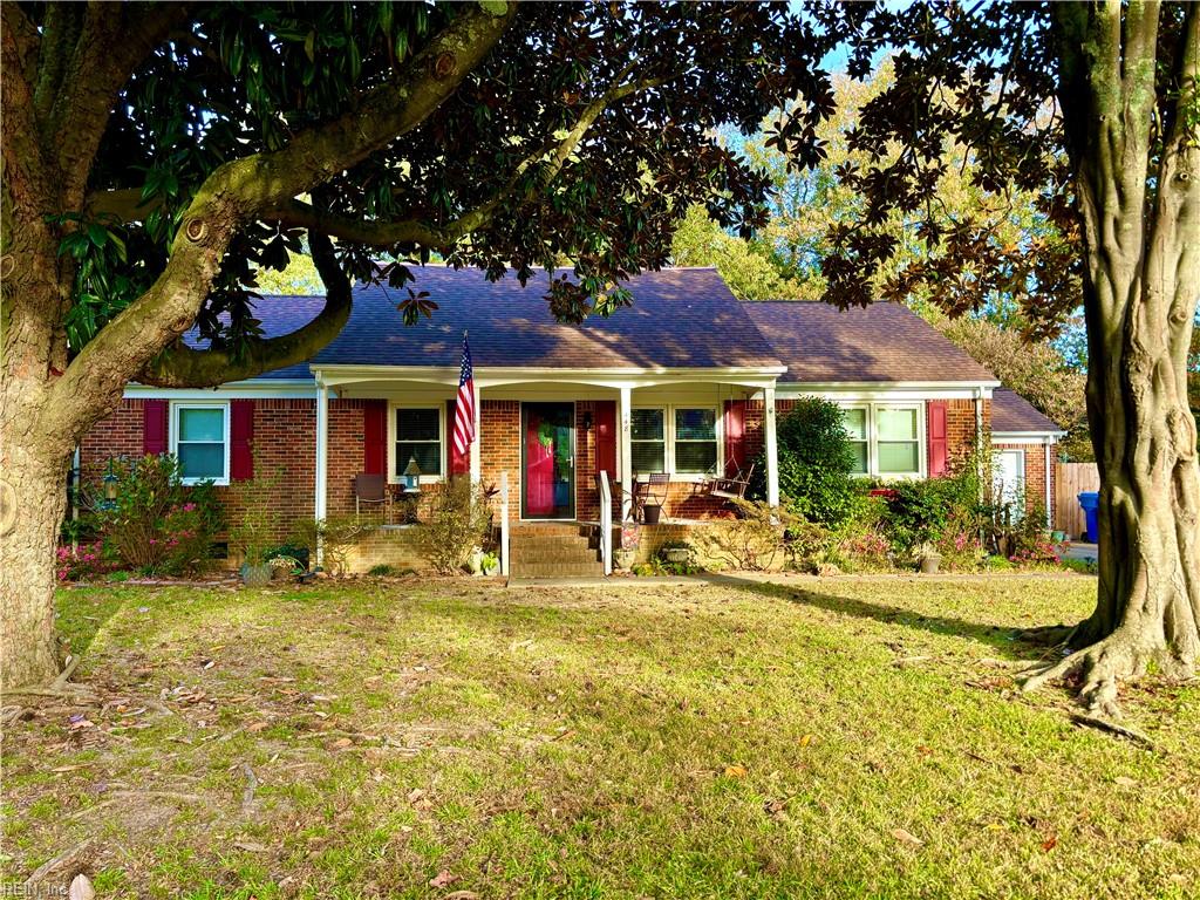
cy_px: 450
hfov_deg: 67.3
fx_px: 901
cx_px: 600
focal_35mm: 26
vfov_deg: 53.1
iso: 40
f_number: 1.6
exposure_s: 1/180
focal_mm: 5.96
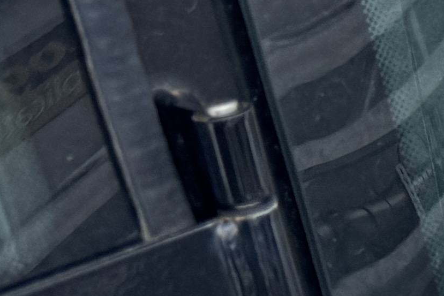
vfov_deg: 8.0
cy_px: 157
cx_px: 1458
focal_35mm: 172
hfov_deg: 9.0
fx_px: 2122
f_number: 1.78
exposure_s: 1/1151
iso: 80
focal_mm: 6.76
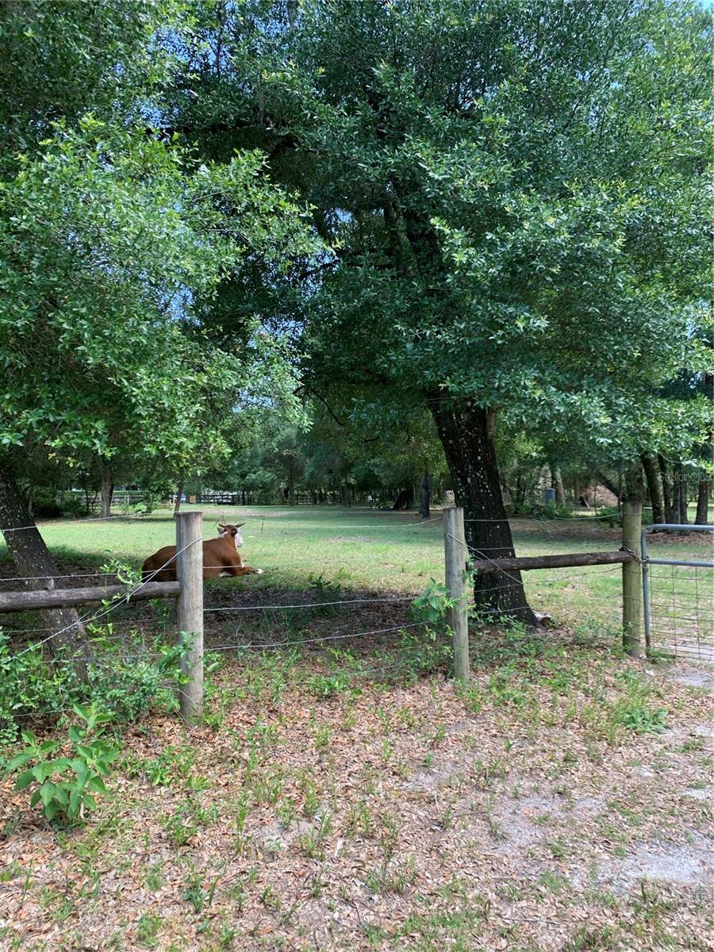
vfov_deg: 67.3
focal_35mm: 26
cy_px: 476
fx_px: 715
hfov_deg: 53.1
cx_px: 357
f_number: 1.8
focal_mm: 4.25
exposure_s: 1/147
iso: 25
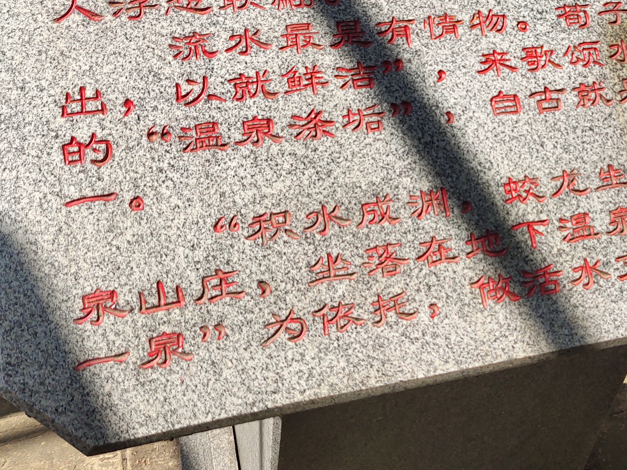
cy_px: 17
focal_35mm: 60
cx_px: 474
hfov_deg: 31.6
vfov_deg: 23.5
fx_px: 1087
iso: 50
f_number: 1.8
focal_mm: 4.35
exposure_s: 1/1671
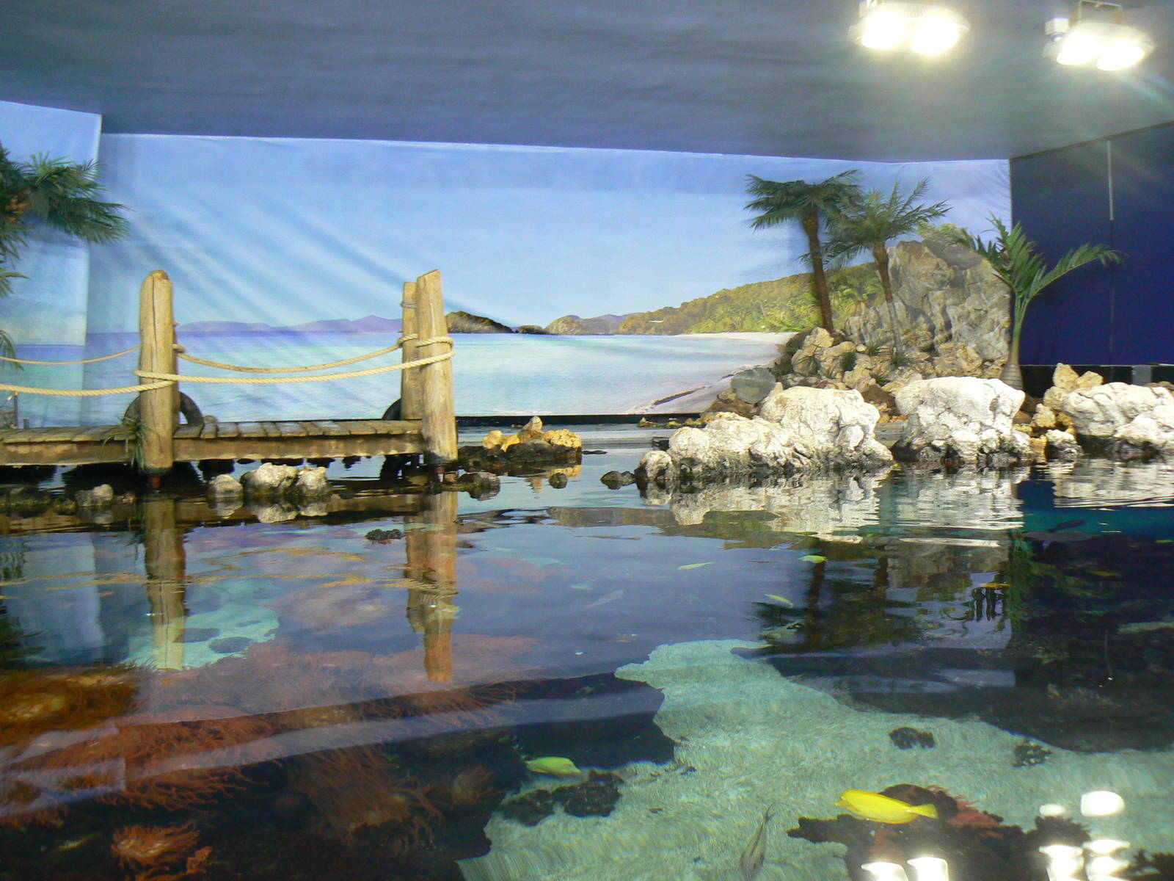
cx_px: 587
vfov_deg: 39.7
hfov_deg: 51.4
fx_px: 1221
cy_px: 440
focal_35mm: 36
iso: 125
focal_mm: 6
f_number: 2.8
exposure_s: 1/30
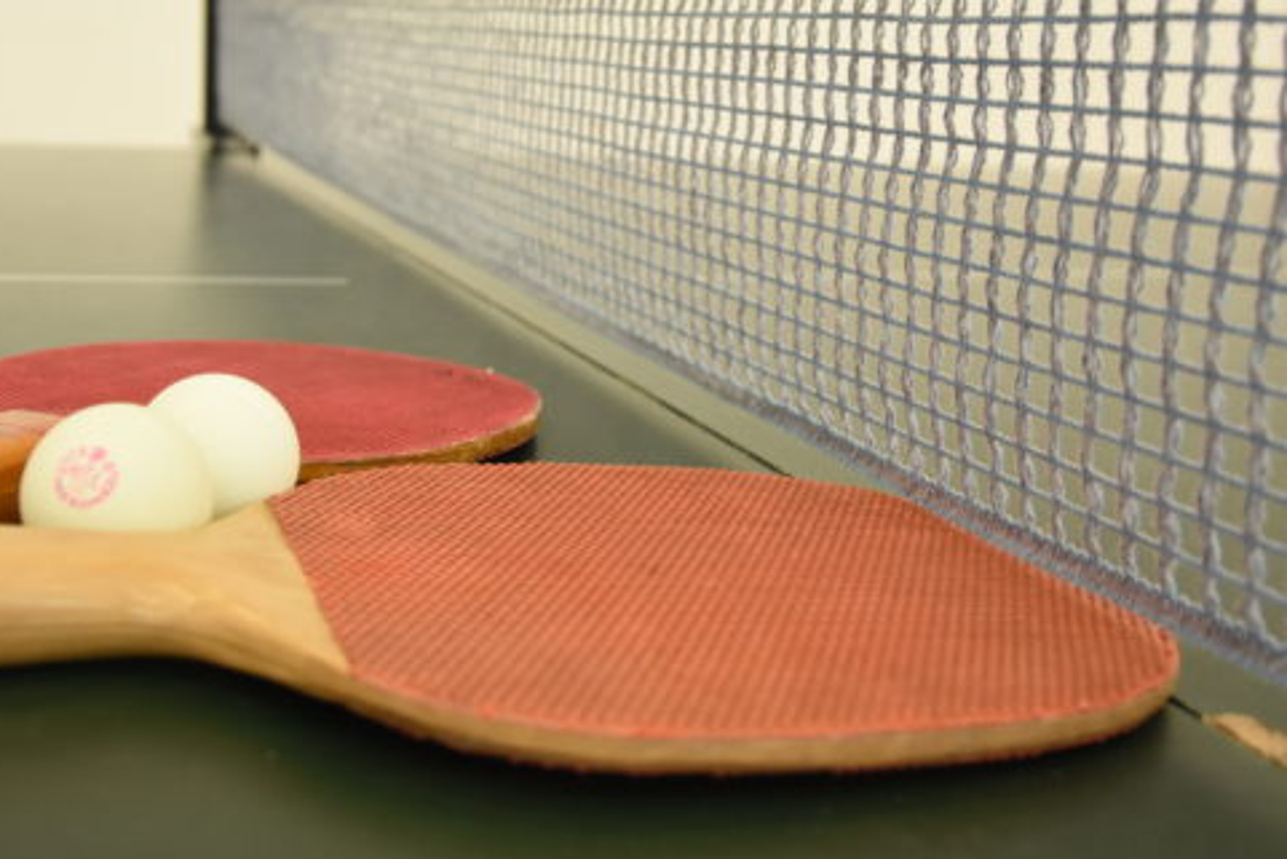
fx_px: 1716
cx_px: 597
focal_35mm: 48
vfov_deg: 27.9
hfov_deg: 41.1
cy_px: 282
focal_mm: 22
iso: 800
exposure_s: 1/125
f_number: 4.5
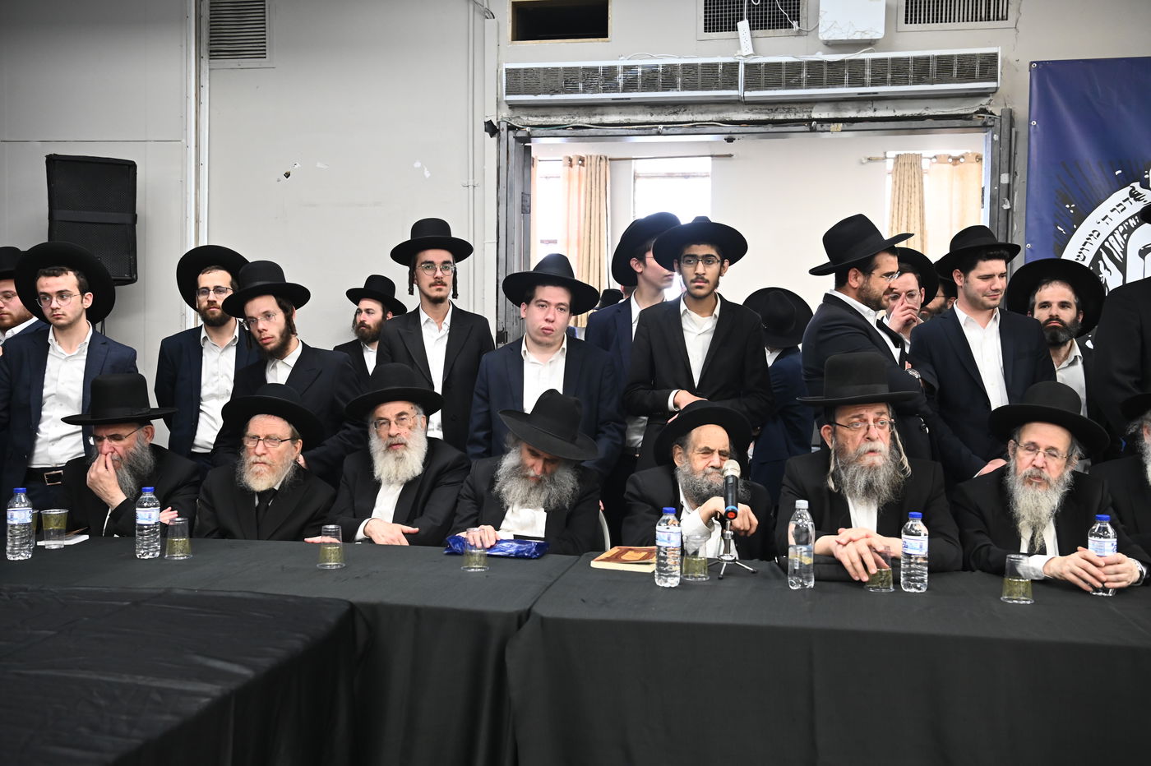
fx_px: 1278
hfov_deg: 48.5
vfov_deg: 33.4
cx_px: 576
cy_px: 383
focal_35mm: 40
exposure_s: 1/160
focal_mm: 40
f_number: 4.5
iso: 2000
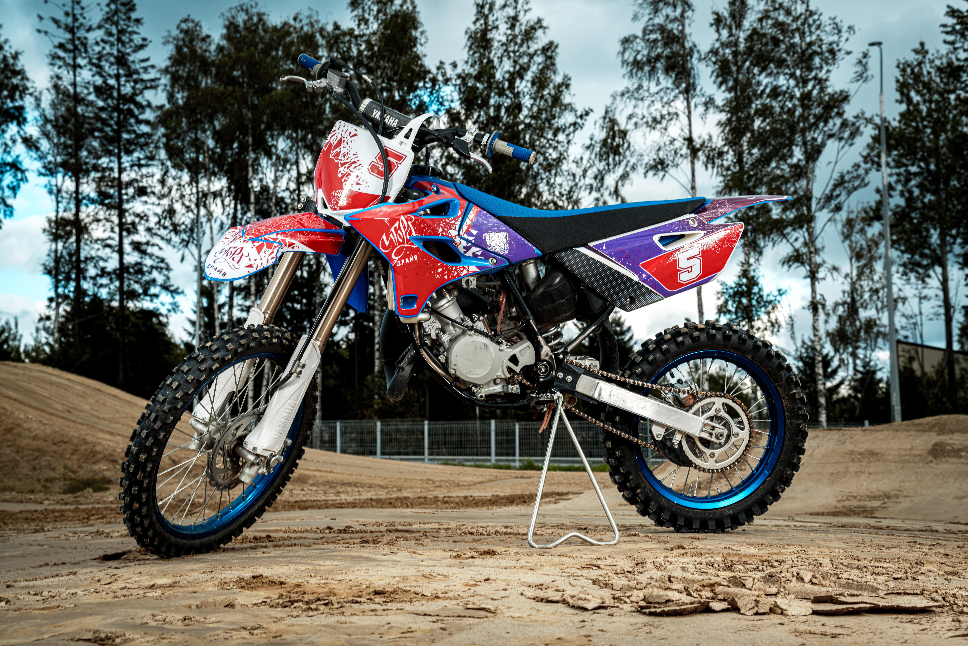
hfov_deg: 35.1
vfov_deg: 23.8
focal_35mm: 57
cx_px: 484
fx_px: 1533
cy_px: 323
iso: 80
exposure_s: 1/100
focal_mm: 57
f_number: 8
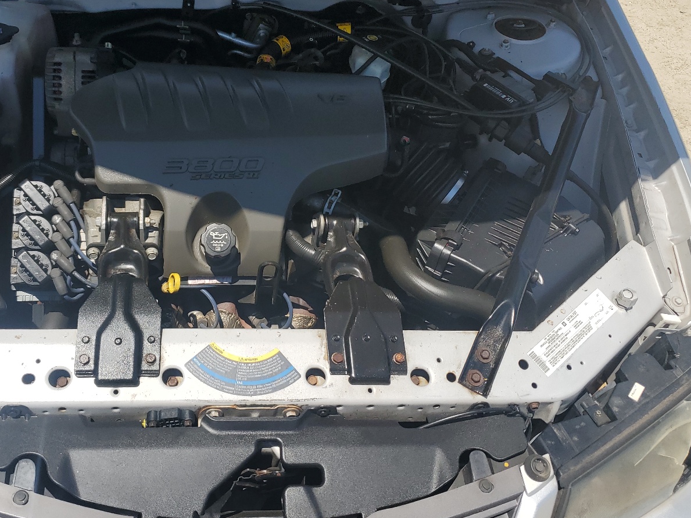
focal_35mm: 35
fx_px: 698
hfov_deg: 51.8
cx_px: 237
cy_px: 235
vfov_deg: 40.6
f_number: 1.5
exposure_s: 1/5000
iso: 50
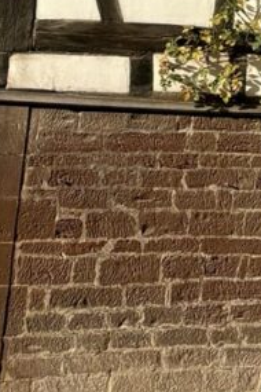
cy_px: -415
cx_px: 512
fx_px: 1653
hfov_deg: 8.6
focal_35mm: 152
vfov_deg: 11.9
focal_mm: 5.96
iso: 50
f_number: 1.6
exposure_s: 1/2398
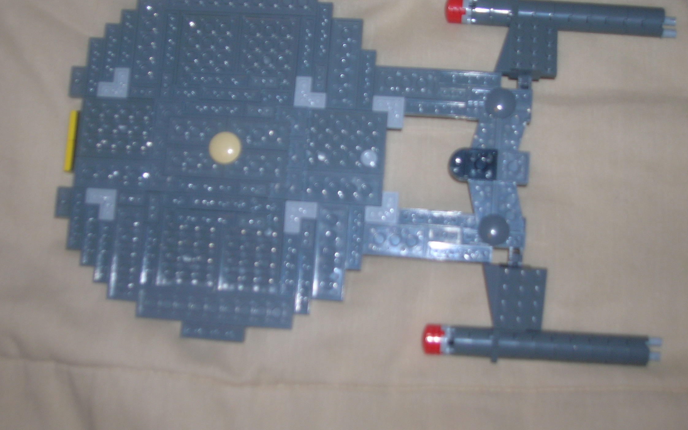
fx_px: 1012
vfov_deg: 23.9
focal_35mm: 54
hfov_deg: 37.5
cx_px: 346
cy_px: 175
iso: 50
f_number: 3.3
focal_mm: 8.4
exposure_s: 1/60.1
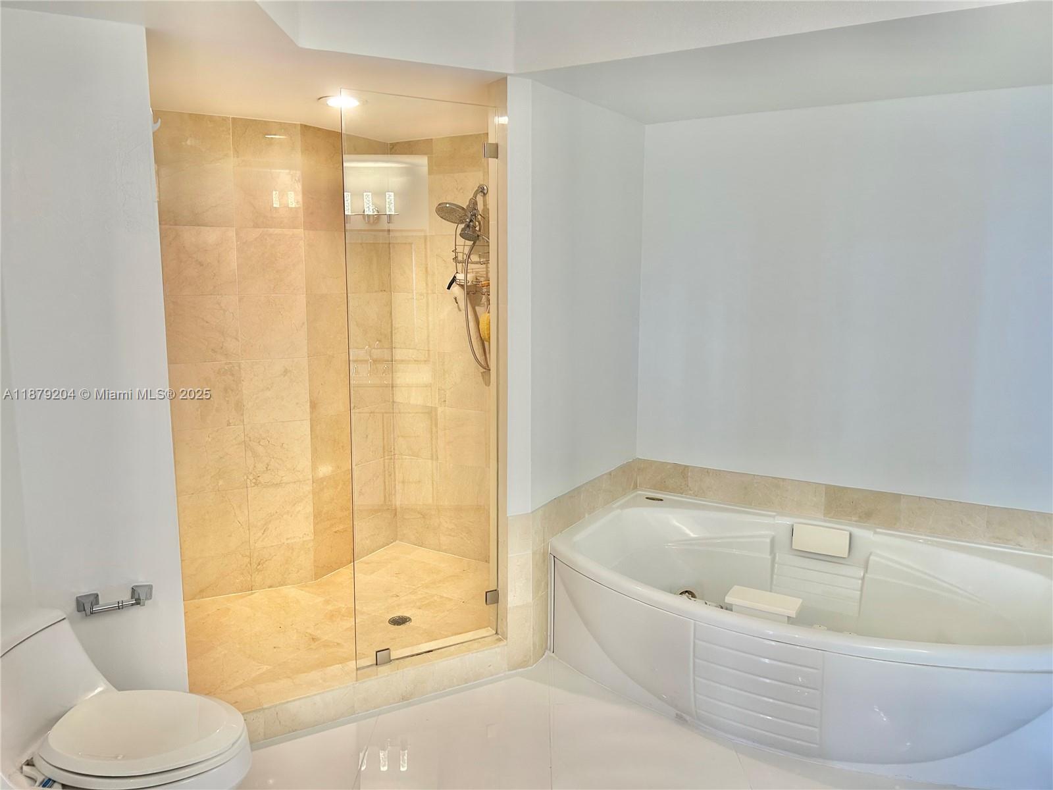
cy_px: 395
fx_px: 791
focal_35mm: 26
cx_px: 526
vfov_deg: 53.1
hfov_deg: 67.3
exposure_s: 1/120
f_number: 1.5
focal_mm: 5.7
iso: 100
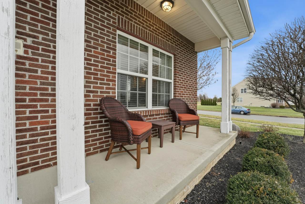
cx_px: 152
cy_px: 102
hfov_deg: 104.3
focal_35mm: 14
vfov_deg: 81.2
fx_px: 119
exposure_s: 1/1250
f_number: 10
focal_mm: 14
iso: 3200
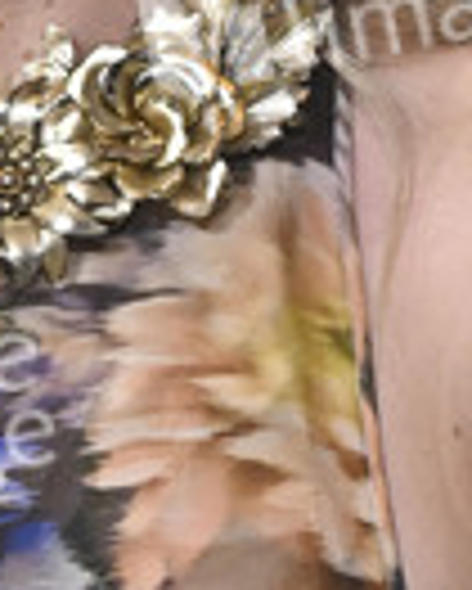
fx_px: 5128
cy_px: -234
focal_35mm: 294
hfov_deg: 5.3
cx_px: -45
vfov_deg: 6.5
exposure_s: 1/320
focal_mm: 69
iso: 2000
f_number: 6.3
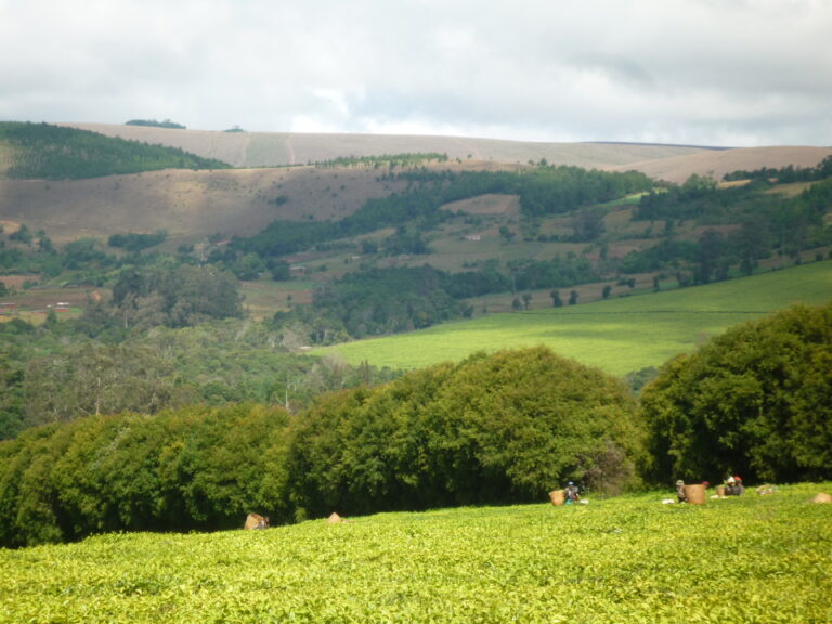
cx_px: 416
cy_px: 312
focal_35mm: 125
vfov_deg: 11.9
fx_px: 3004
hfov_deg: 15.8
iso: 100
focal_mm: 22
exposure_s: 1/200
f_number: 5.9
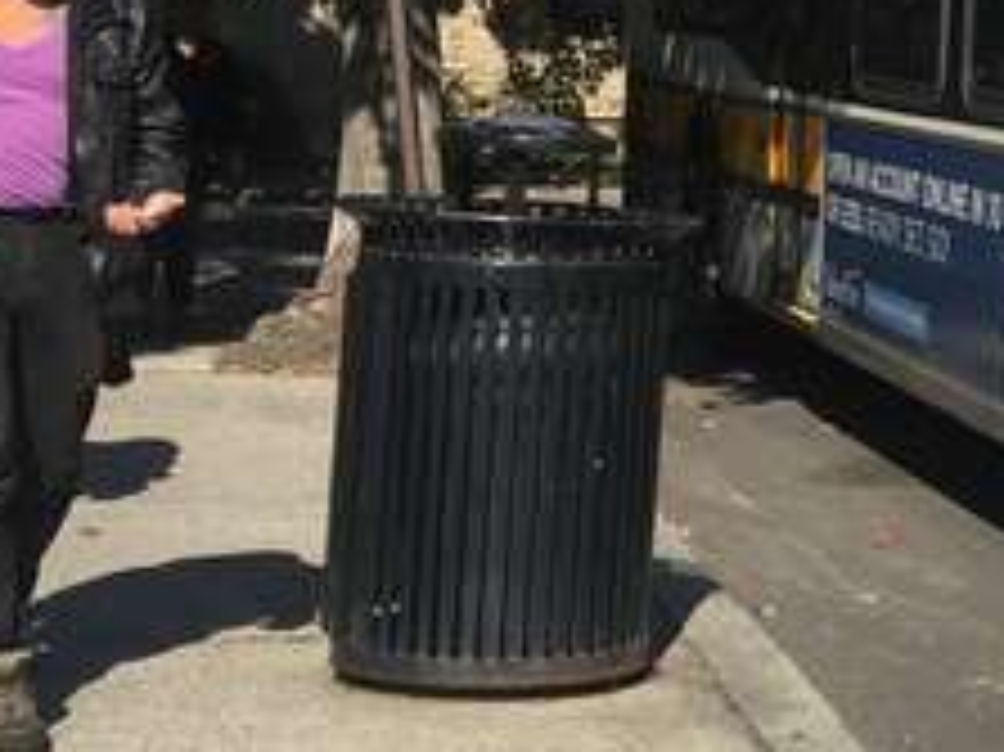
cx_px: 1481
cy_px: 99
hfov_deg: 17.2
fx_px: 3015
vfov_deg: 14.1
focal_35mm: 104
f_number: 2.2
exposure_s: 1/1479
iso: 25
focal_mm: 4.15
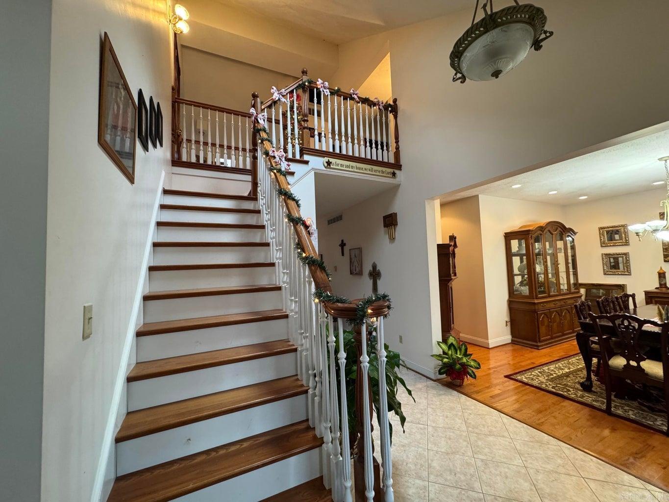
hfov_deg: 102.1
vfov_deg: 85.7
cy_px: 251
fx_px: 271
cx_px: 334
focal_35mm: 14
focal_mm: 2.22
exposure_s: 1/60
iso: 250
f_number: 2.2
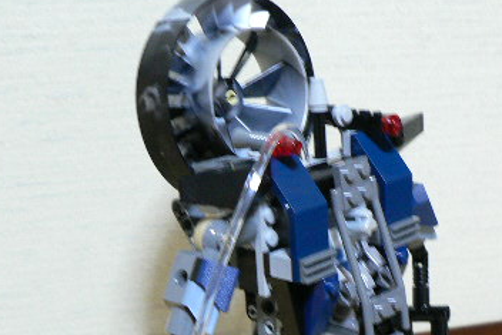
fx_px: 949
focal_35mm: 68
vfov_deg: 19.6
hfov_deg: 29.6
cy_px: 312
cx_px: 280
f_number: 2.8
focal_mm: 6
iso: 200
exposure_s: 1/6
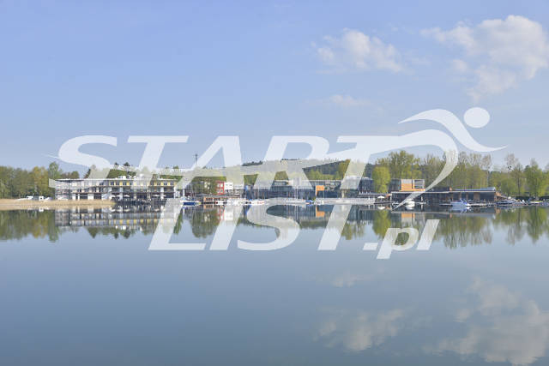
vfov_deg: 35.1
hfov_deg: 50.7
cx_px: 274
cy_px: 183
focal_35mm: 38
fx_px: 580
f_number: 8
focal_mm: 38
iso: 200
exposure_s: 1/800
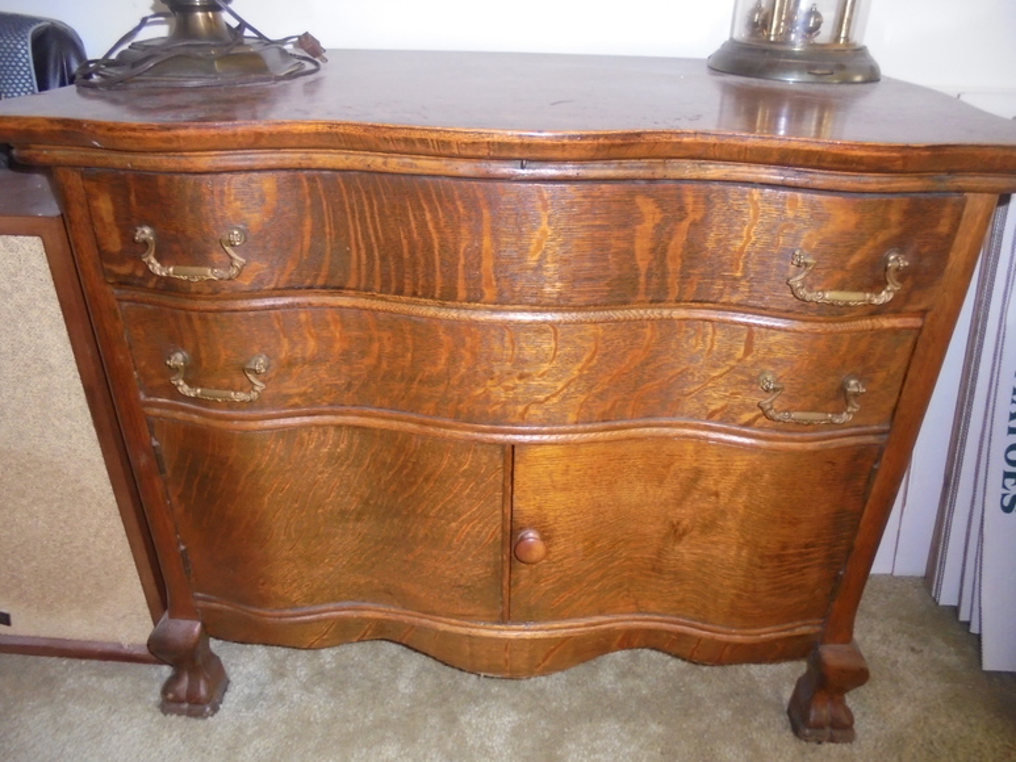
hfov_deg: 67.3
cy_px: 381
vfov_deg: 53.1
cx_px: 508
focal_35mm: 26
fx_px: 763
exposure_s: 1/30
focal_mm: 4.6
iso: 400
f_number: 3.5
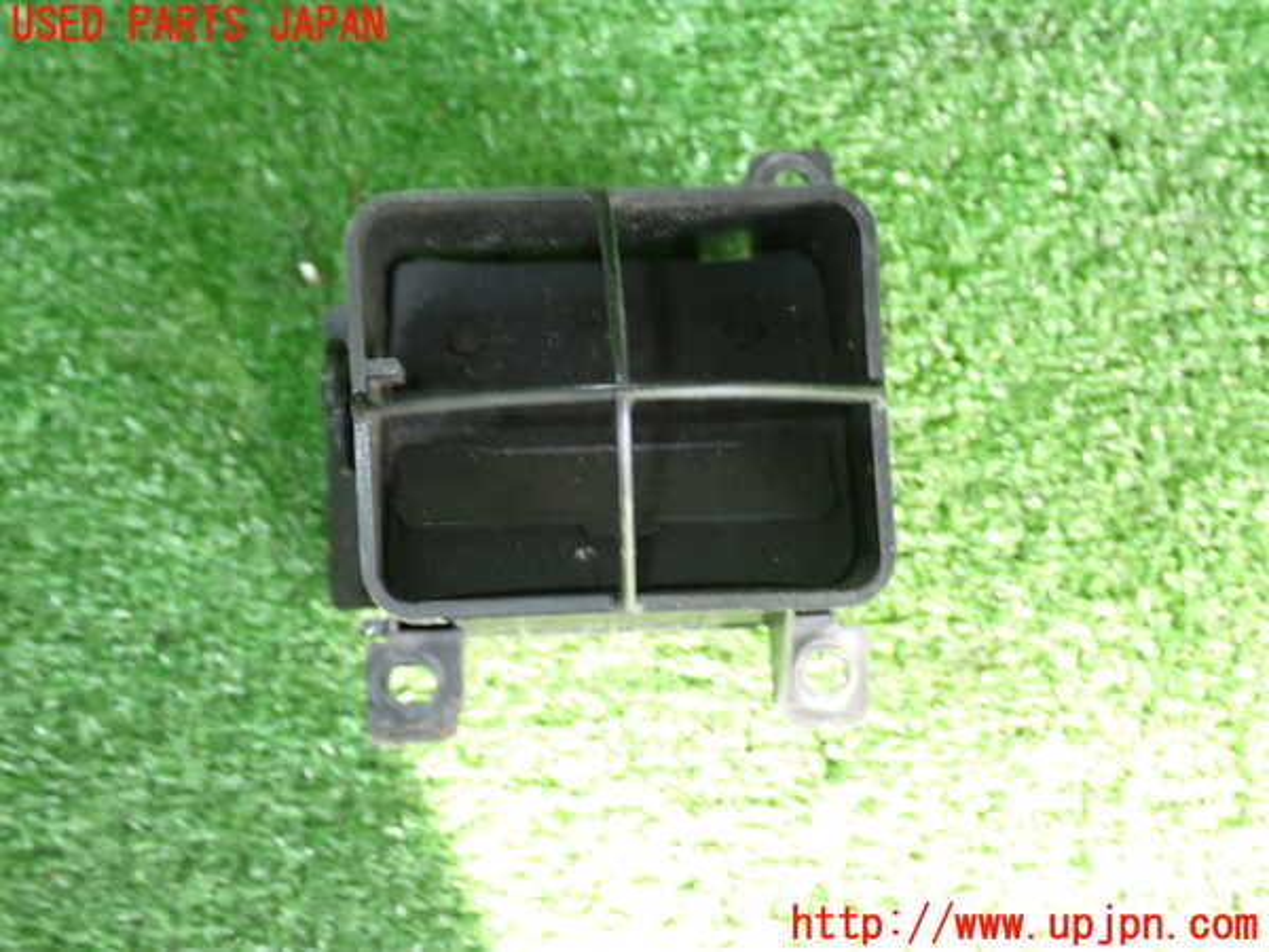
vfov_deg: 30.9
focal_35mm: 47
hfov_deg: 40.4
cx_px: 634
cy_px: 476
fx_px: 1723
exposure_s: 1/15
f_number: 9
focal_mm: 8.4
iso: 800
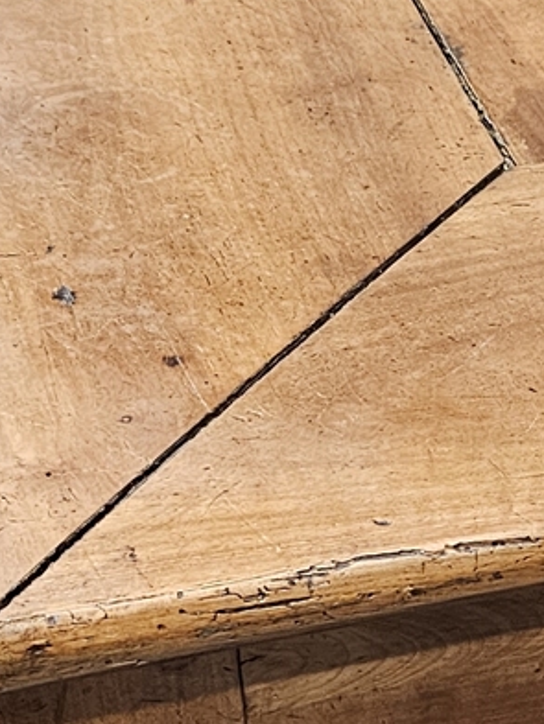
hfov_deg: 12.2
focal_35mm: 117
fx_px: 2450
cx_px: 773
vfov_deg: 16.7
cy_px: 595
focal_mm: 6.3
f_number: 1.7
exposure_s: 1/100
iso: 400
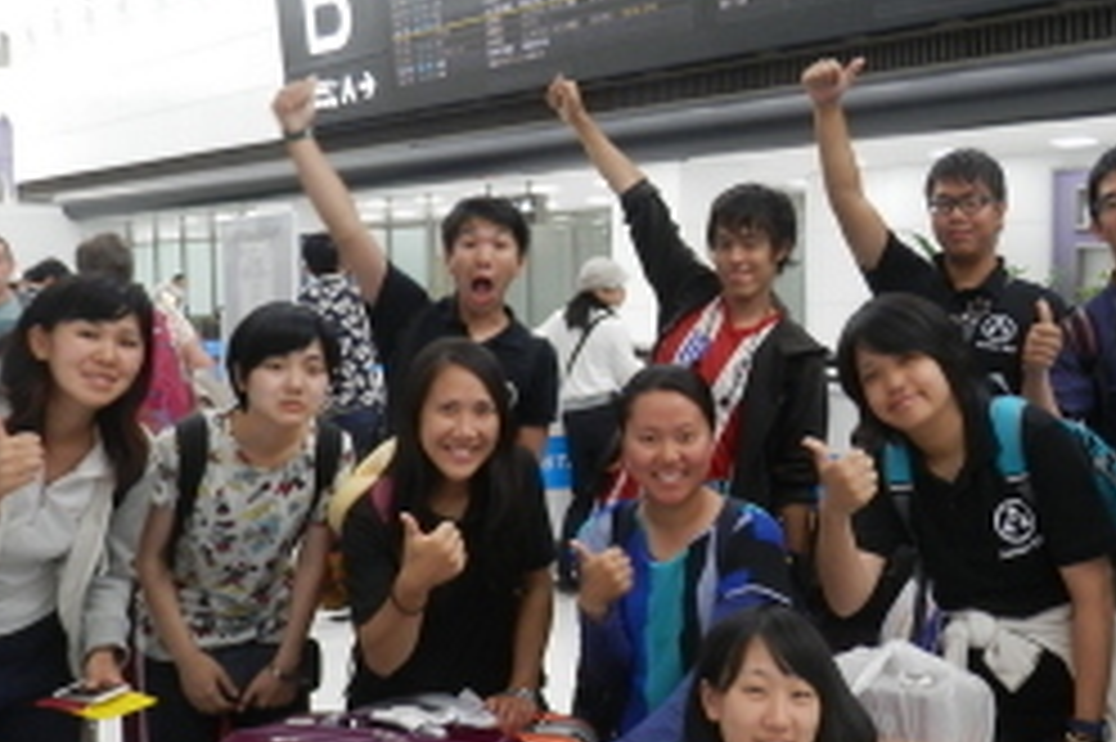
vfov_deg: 31.8
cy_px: 328
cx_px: 684
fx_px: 1301
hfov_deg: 46.1
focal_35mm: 42
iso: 200
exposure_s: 1/20
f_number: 3
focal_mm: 4.5
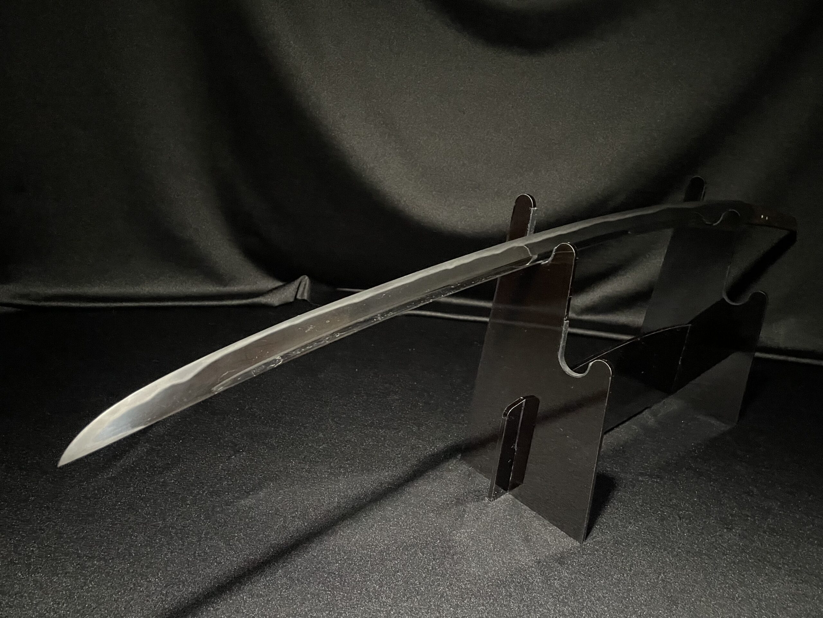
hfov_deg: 67.3
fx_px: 618
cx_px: 412
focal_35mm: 26
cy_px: 309
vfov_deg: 53.1
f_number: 1.6
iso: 2500
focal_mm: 4.2
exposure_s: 1/15
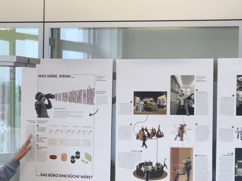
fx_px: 1000
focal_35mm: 143
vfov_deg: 10.3
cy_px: 143
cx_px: 99
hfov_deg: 13.8
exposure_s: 1/50
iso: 160
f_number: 2.8
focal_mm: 9
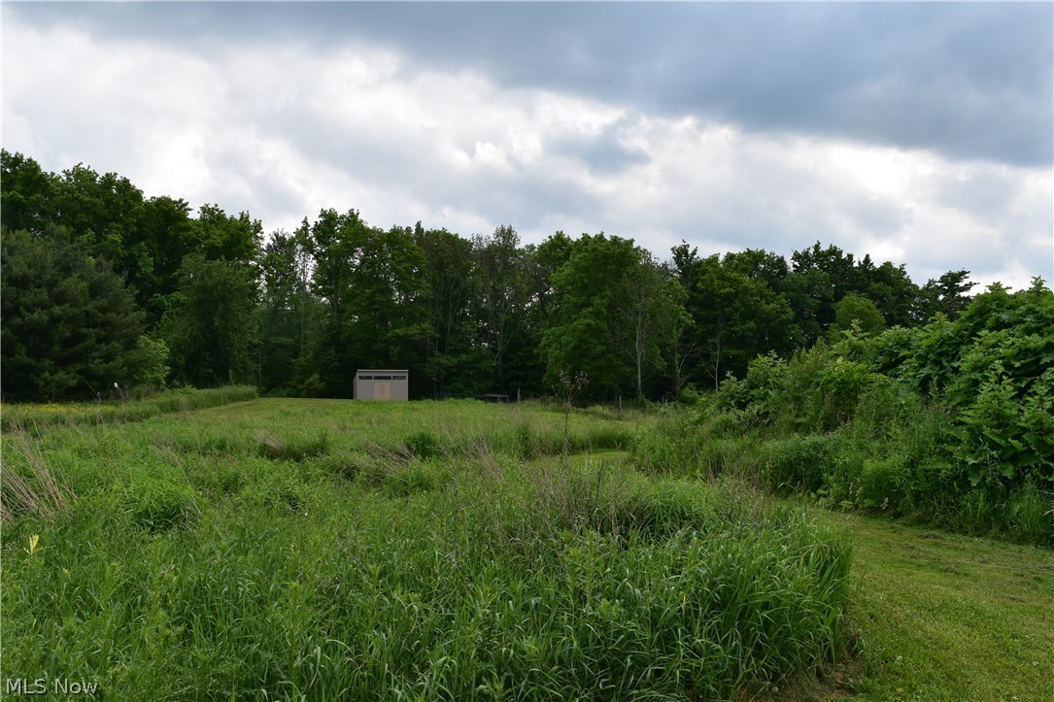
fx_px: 878
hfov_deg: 61.9
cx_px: 527
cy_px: 351
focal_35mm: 30
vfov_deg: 43.6
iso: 400
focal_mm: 20
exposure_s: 1/400
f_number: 11
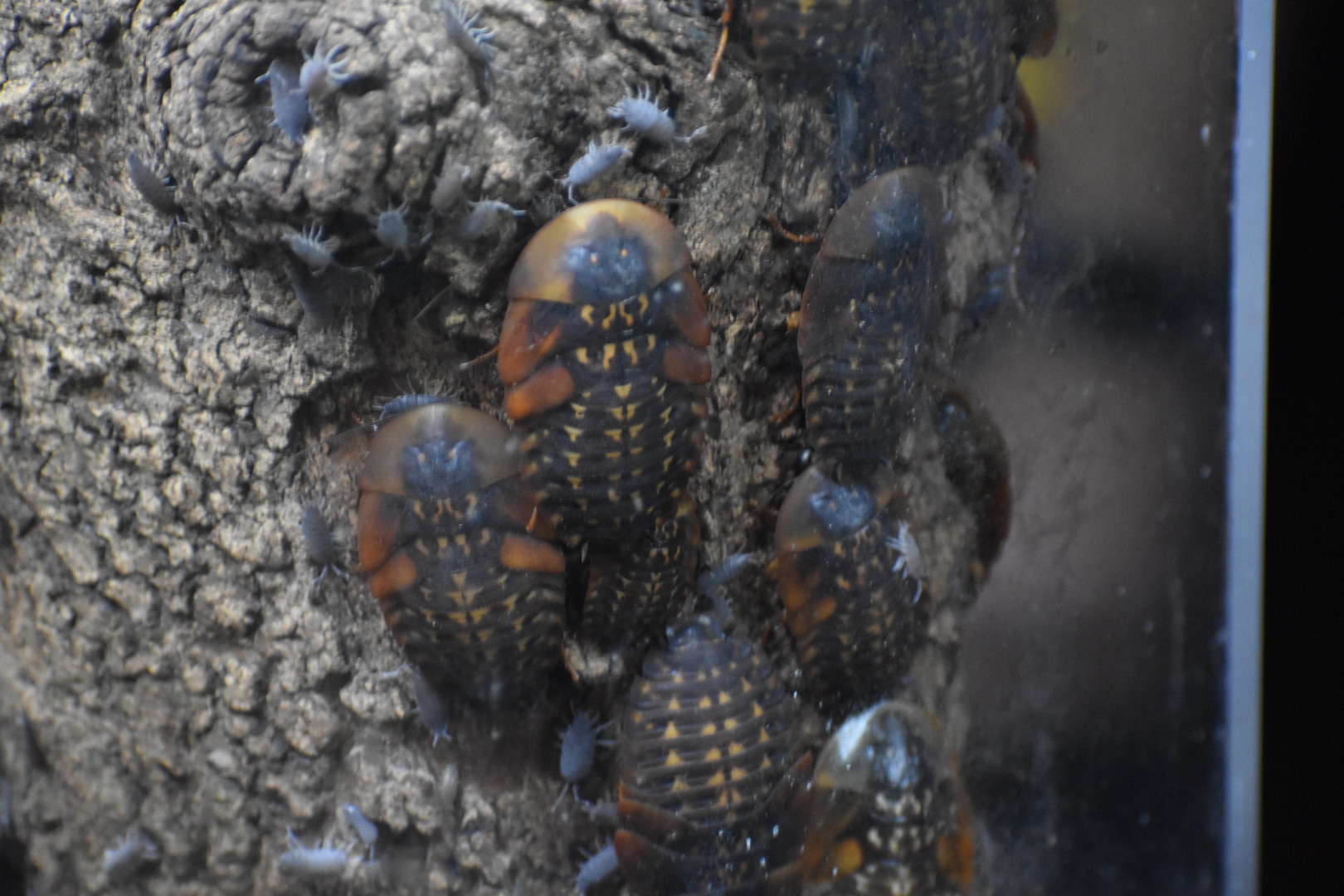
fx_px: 6272
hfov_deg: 12.2
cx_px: 672
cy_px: 448
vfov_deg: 8.2
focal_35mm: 168
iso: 3200
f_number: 4.8
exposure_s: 1/25
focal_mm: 112
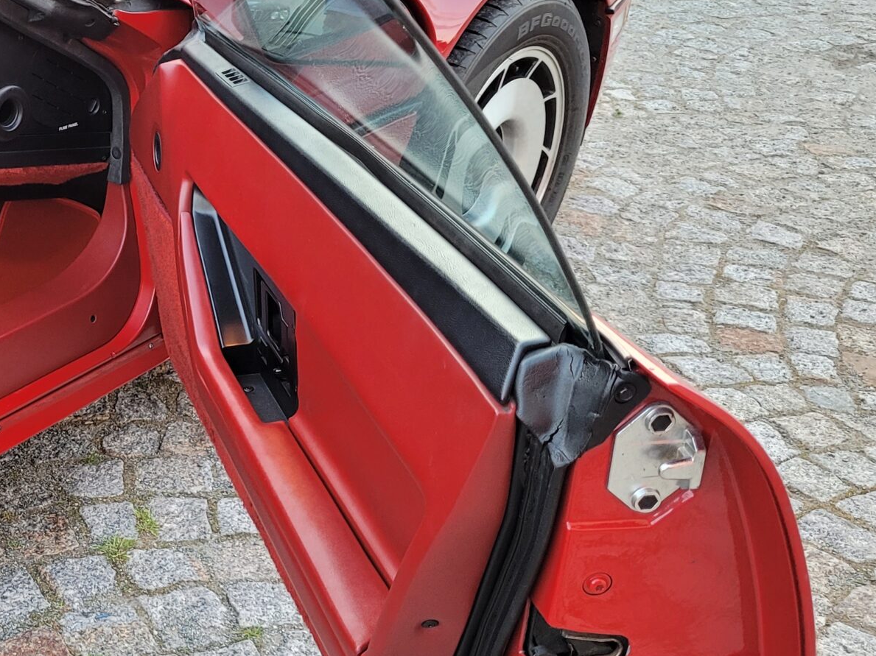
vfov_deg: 26.0
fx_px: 1417
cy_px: 387
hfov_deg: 31.3
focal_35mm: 56
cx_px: -38
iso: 160
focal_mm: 5.4
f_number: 1.8
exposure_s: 1/50
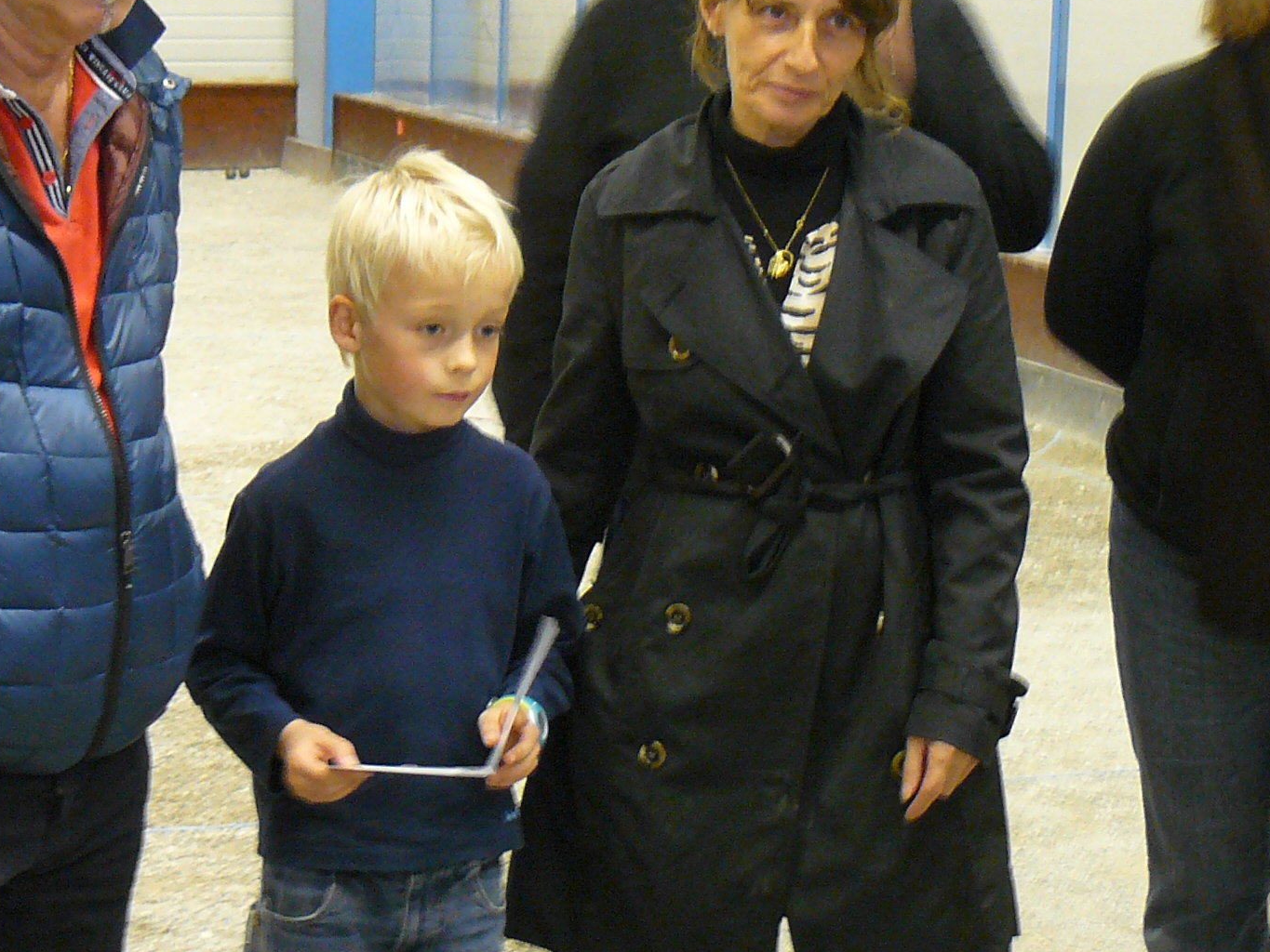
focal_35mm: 81
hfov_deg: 23.6
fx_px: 2972
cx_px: 197
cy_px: 447
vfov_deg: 18.2
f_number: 2.8
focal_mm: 6
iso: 200
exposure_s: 1/8
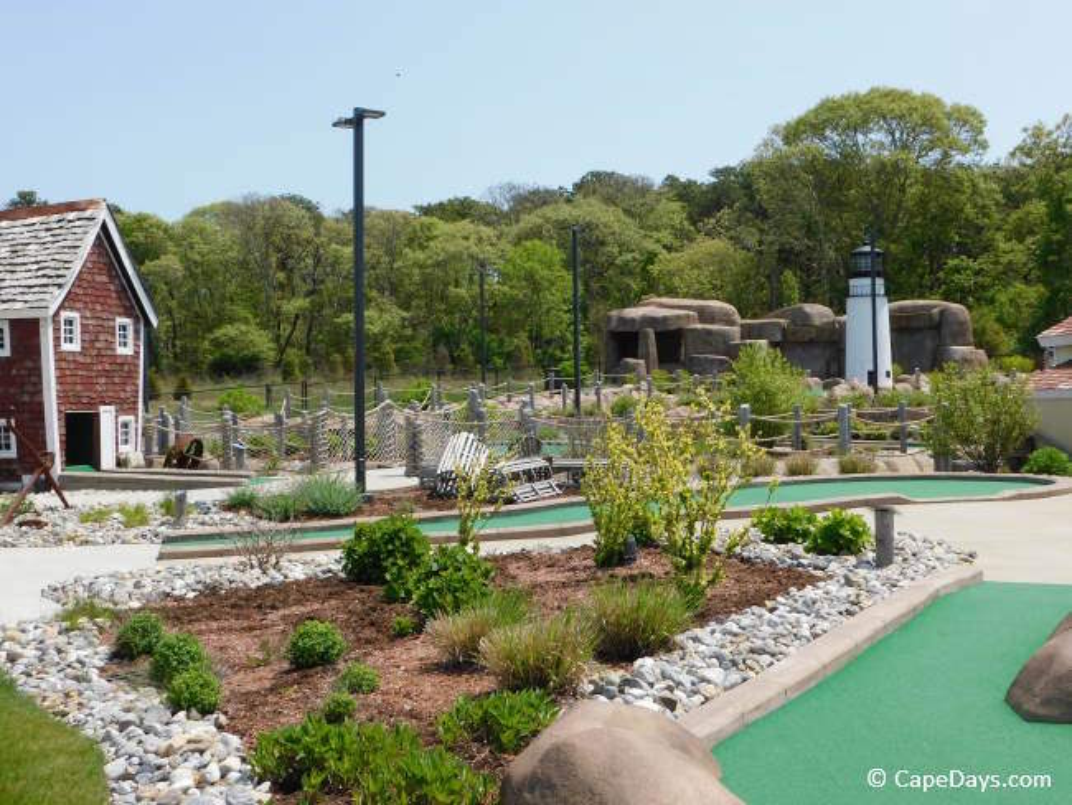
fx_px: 1394
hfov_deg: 42.1
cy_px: 402
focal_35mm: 45
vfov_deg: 32.2
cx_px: 536
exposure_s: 1/1250
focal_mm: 8
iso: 125
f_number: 3.7
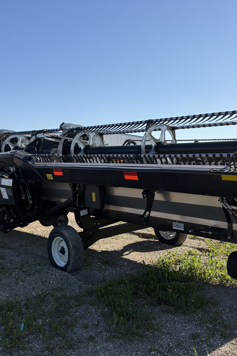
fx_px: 365
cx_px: 123
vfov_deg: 51.9
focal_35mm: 37
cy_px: 182
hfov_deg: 35.9
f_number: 1.6
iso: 50
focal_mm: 5.96
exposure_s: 1/3831
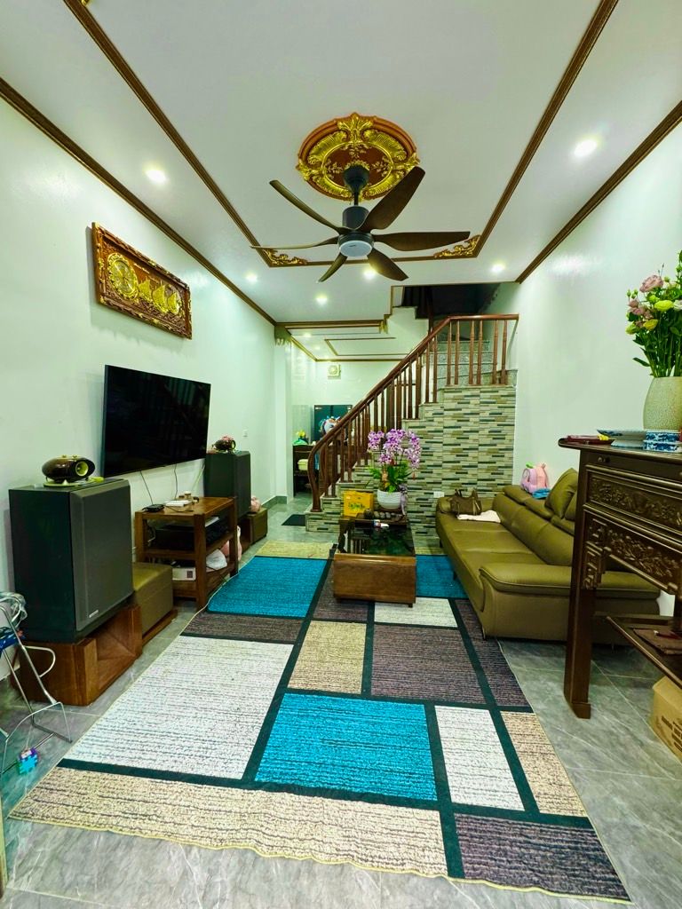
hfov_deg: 85.7
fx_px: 368
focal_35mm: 14
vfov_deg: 102.1
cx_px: 341
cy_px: 454
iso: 250
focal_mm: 2.22
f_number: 2.2
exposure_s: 1/50
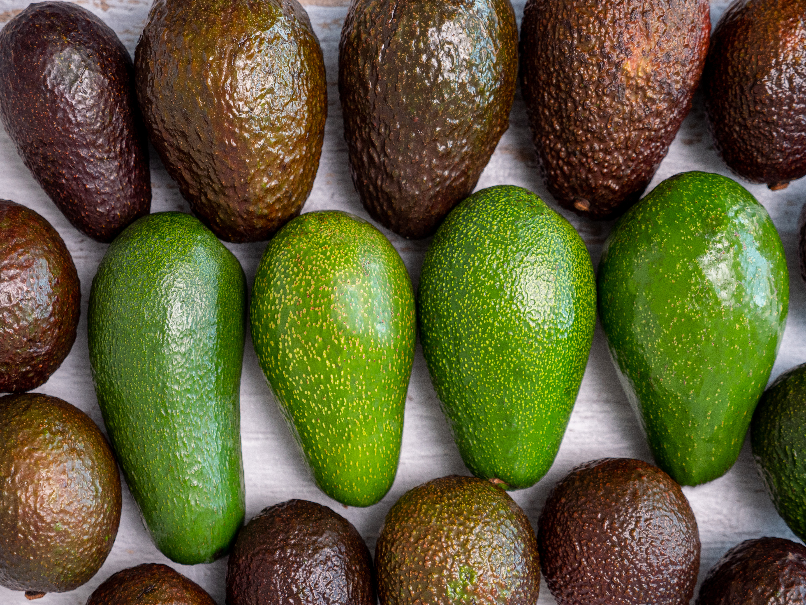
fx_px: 1630
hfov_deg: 27.8
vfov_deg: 21.0
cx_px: 403
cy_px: 302
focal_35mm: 70
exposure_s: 1/50
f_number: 3.5
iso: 400
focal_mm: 35
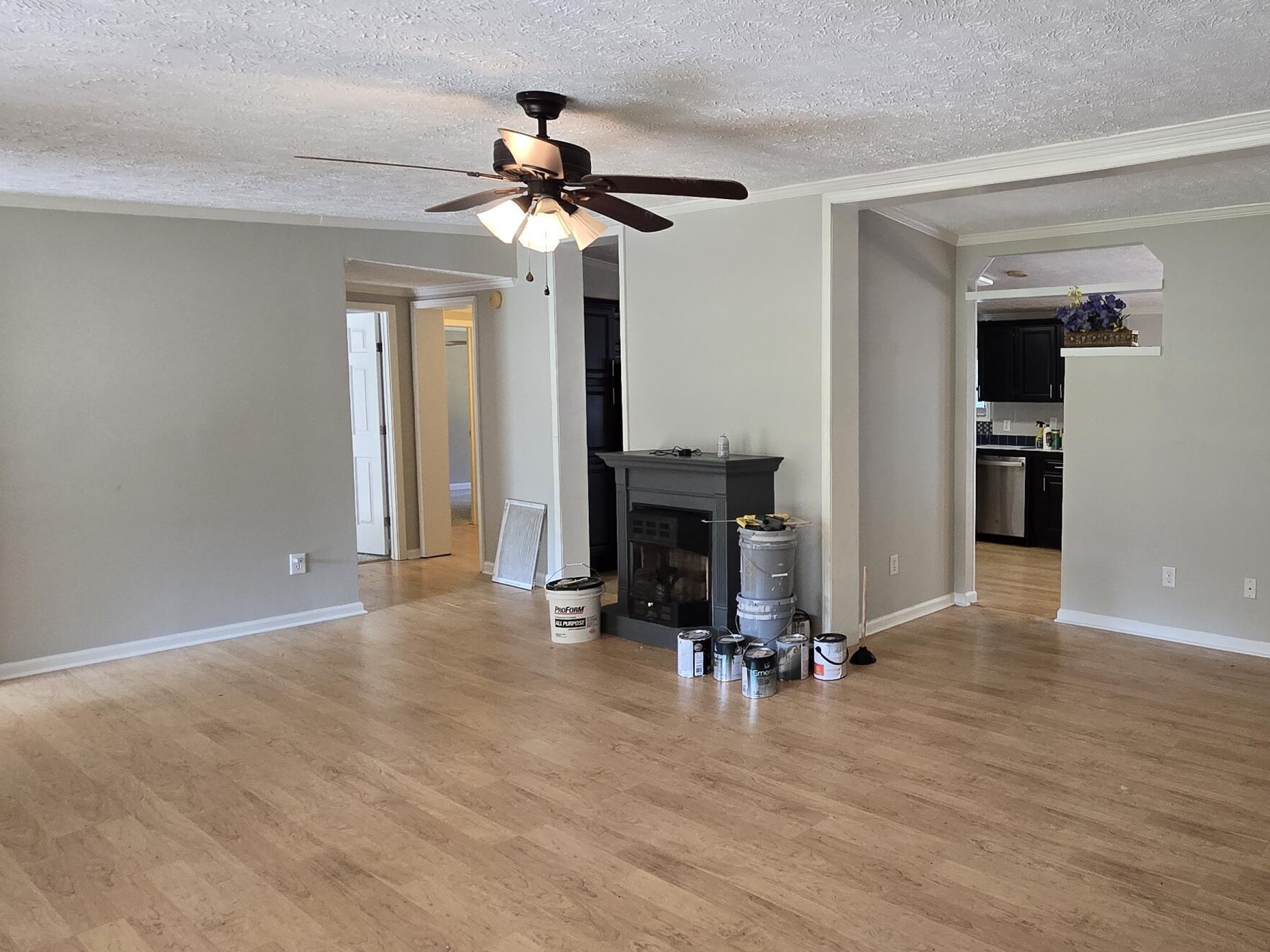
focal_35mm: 22
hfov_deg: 70.7
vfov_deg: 61.1
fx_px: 807
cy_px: 467
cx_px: 967
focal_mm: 2.2
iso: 200
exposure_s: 1/60
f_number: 2.2
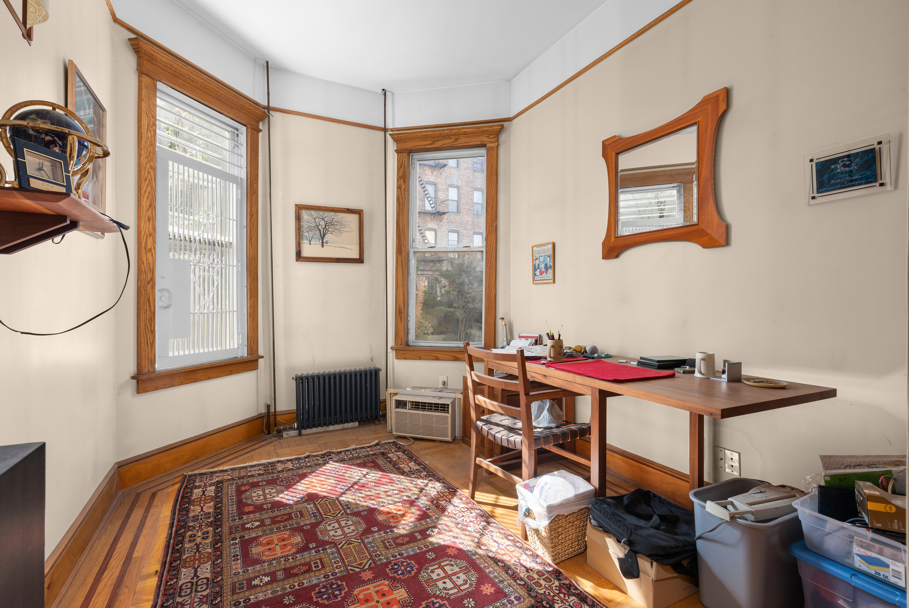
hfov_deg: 96.7
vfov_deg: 73.9
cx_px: 454
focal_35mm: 16
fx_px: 404
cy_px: 304
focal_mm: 16
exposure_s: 1/13
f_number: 11
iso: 200
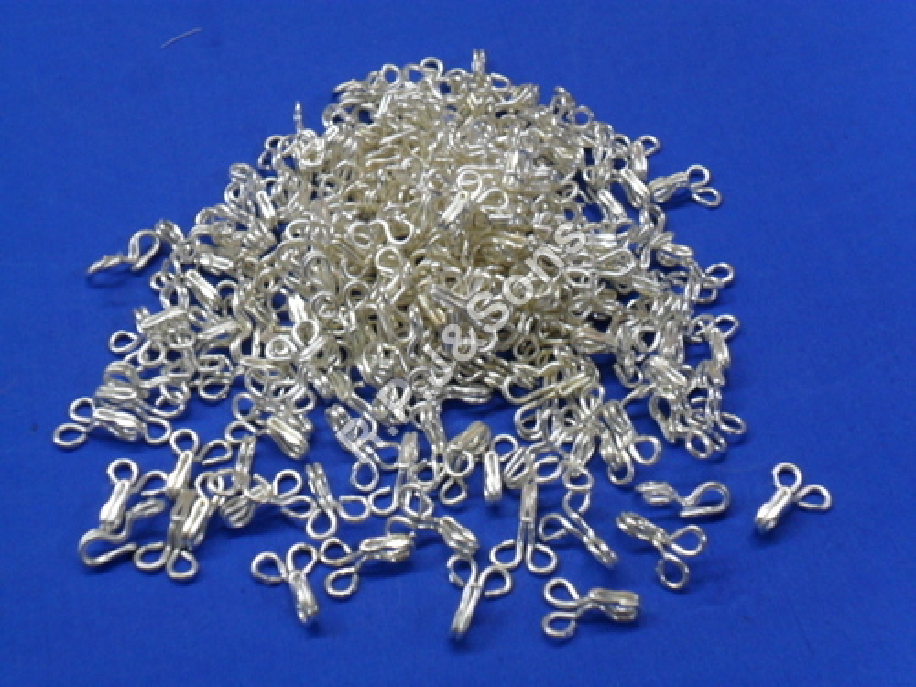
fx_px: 1376
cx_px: 458
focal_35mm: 52
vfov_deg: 28.0
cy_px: 344
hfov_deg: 36.8
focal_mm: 9.3
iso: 200
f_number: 5
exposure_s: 1/6
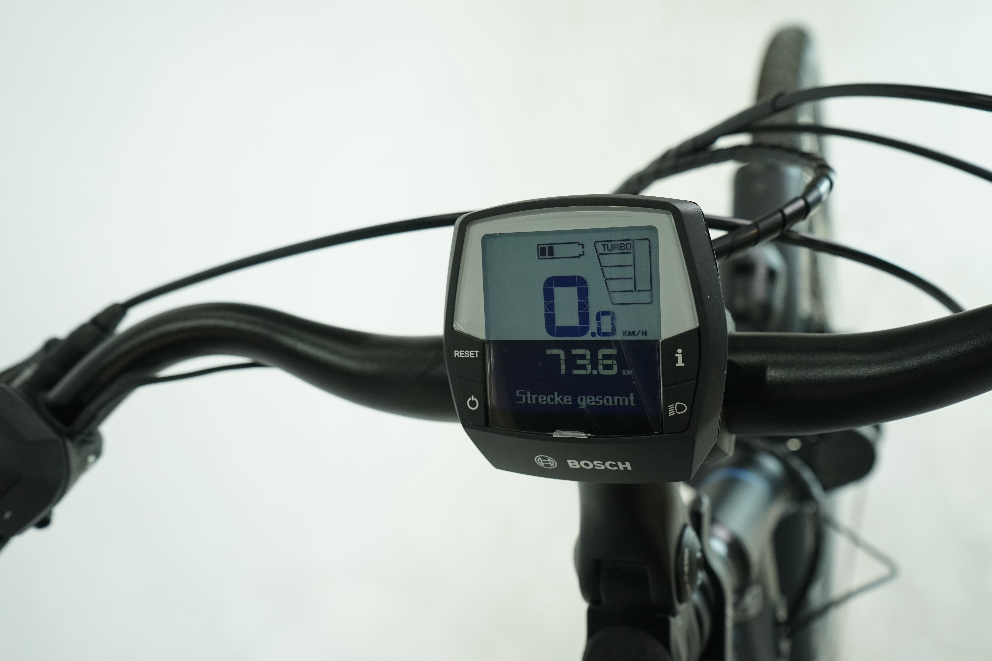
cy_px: 330
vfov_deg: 42.3
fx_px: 854
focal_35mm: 31
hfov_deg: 60.3
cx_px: 496
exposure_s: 1/200
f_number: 5.6
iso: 1600
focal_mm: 31
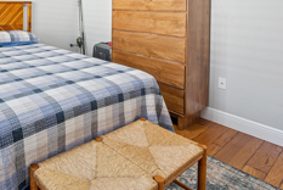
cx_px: 48
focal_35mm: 27
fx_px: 213
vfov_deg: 46.5
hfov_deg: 60.6
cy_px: 50
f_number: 9
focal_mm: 14
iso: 400
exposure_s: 1/15
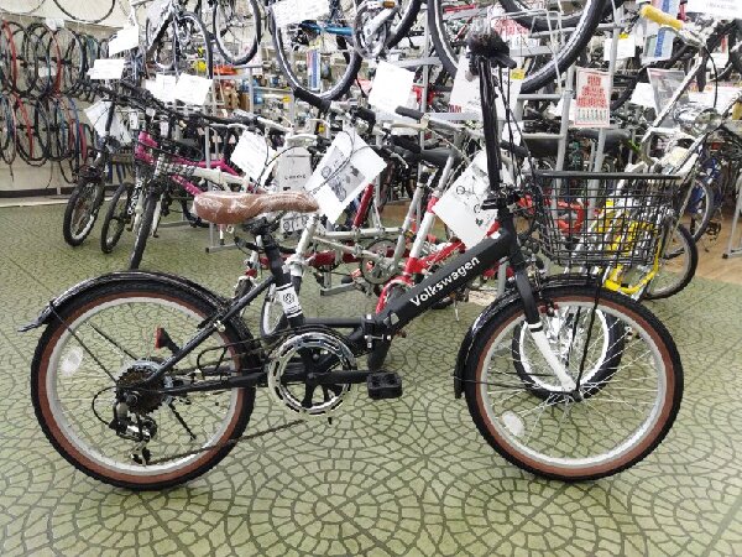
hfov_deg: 65.3
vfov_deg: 51.4
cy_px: 278
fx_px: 579
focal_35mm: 27
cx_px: 371
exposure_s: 1/400
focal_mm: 4.71
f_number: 1.79
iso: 638
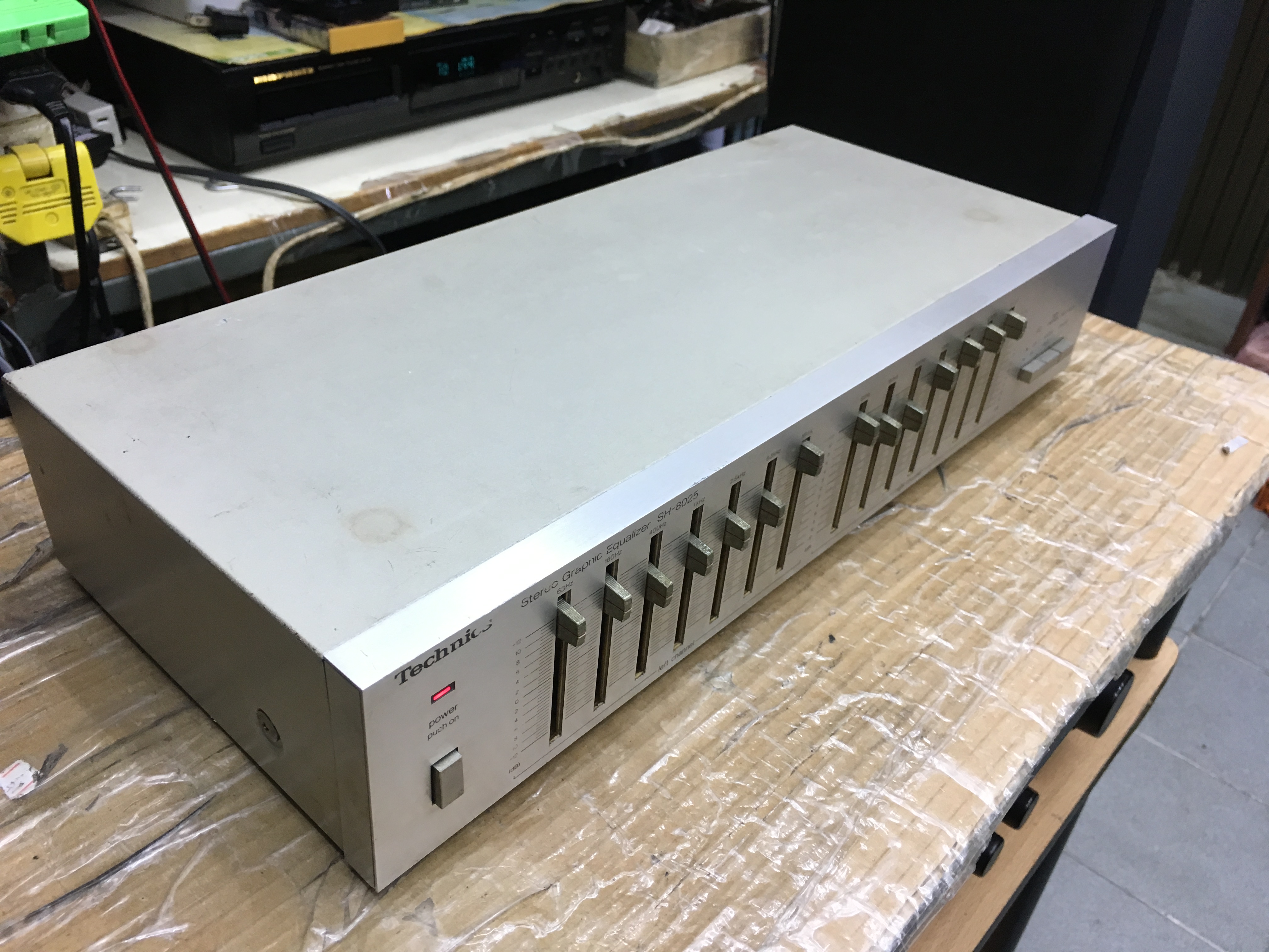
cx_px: 634
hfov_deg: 61.7
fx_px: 1063
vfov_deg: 48.2
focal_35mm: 29
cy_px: 476
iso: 100
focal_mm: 4.15
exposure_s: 1/33
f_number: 2.2
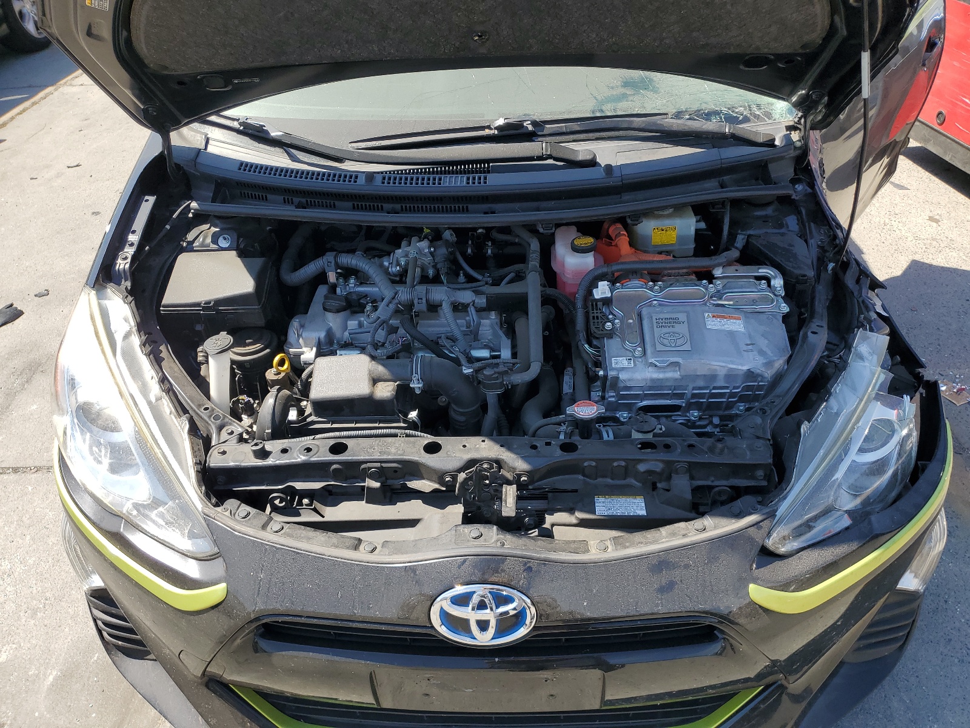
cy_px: 364
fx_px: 729
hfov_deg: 67.3
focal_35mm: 26
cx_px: 485
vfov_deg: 53.1
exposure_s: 1/1429
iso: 50
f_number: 1.5
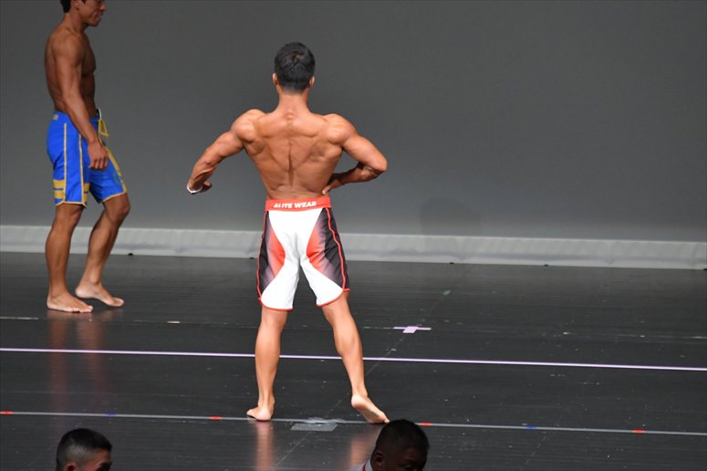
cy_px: 236
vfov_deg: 3.7
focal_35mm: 375
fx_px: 7361
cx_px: 354
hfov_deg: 5.5
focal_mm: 250
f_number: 5.6
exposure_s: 1/400
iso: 5000
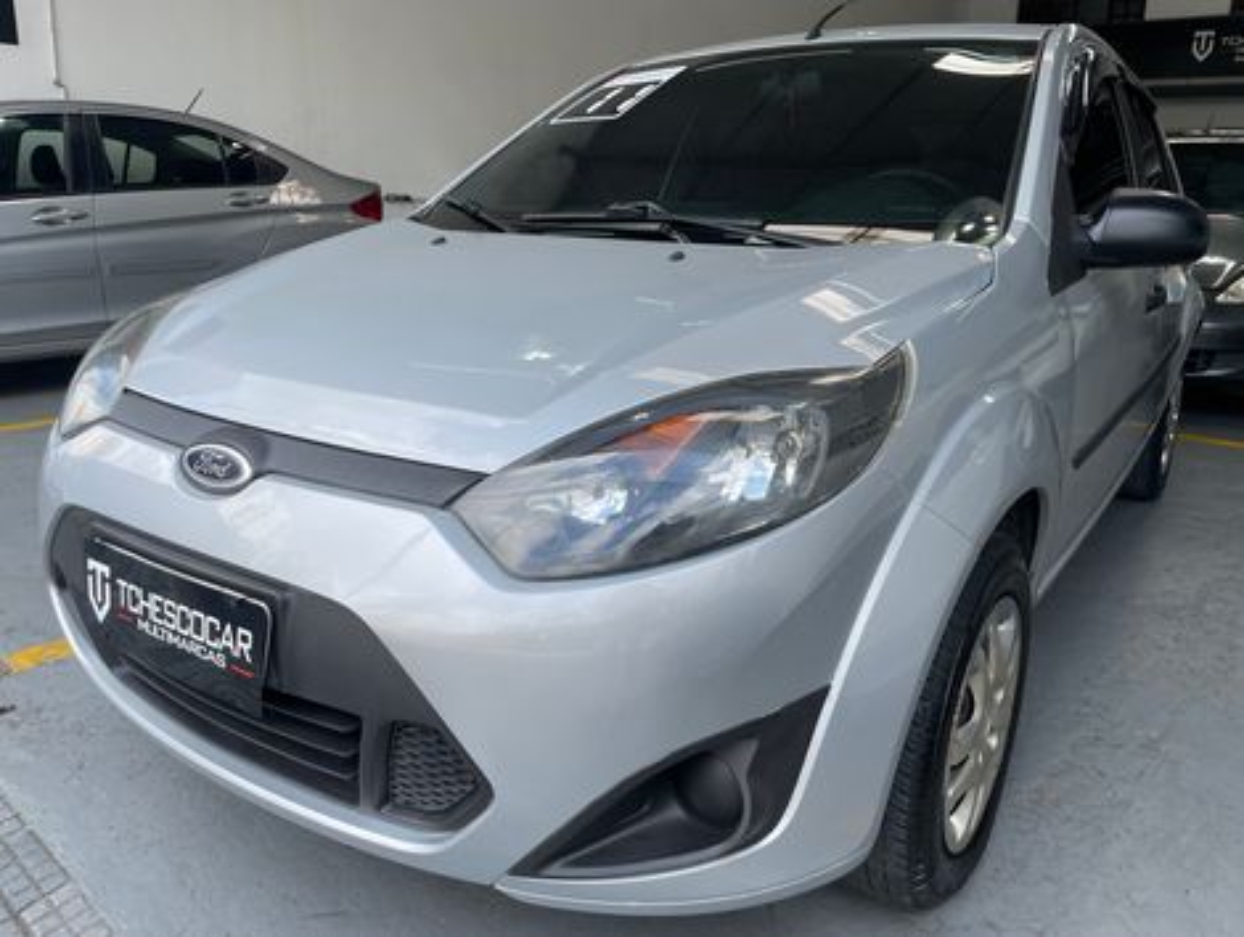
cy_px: 468
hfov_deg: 67.2
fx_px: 936
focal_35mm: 26
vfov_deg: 53.2
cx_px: 622
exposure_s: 1/790
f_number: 1.6
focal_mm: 4.2
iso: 32
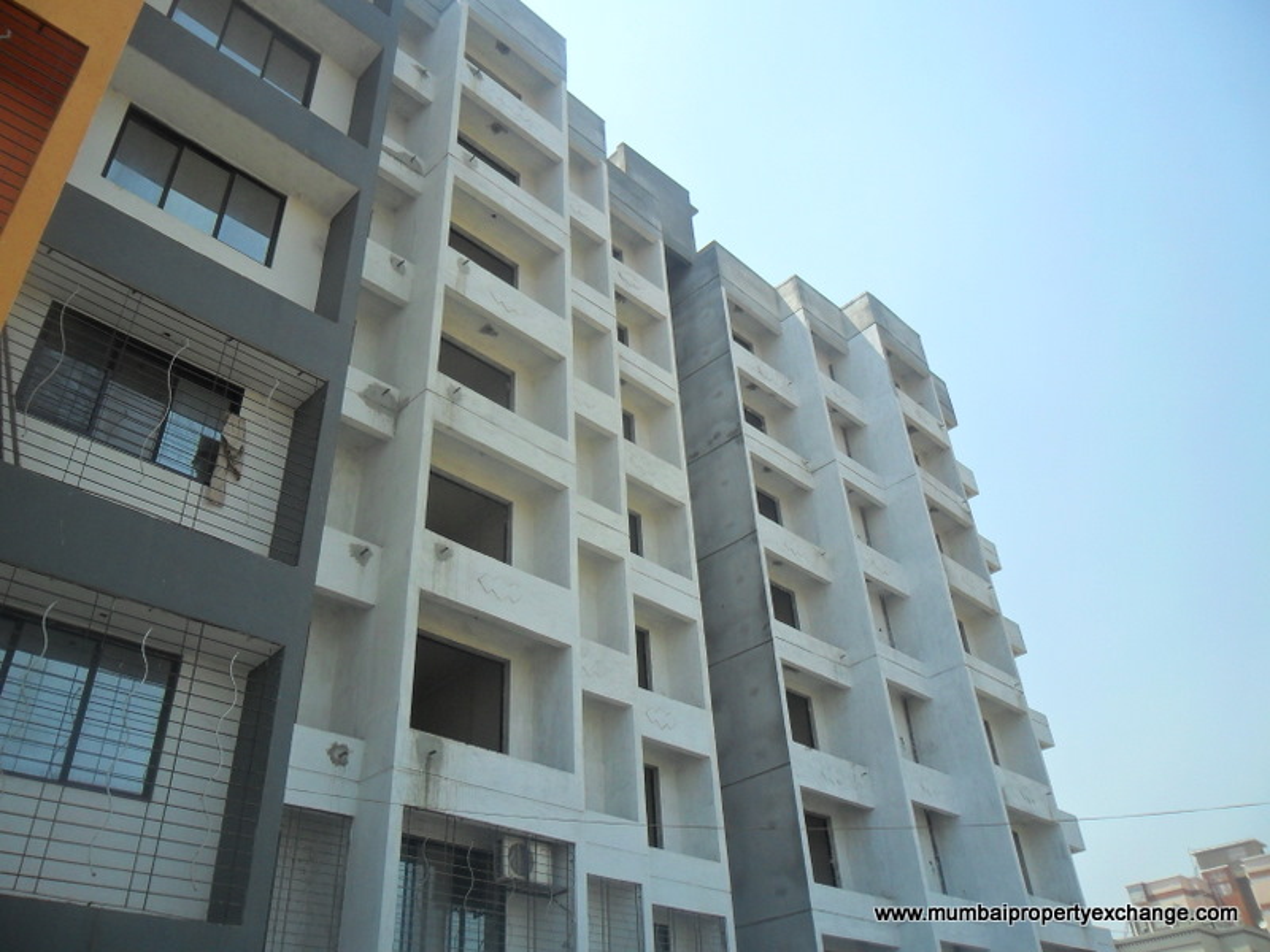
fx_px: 991
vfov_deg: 51.4
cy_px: 476
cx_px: 635
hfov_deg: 65.3
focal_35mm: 27
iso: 100
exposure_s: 1/750
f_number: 3.5
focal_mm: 4.9
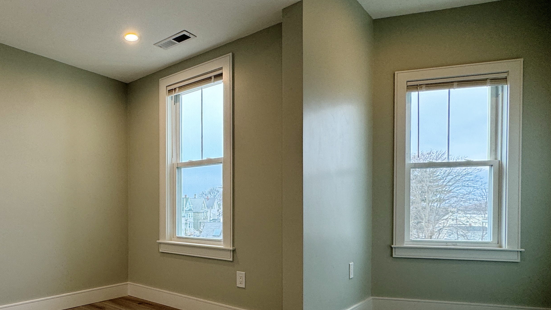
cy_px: 212
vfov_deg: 45.1
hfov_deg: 71.0
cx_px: 167
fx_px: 365
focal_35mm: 25
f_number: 2.2
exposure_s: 1/120
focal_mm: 2.22
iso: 100
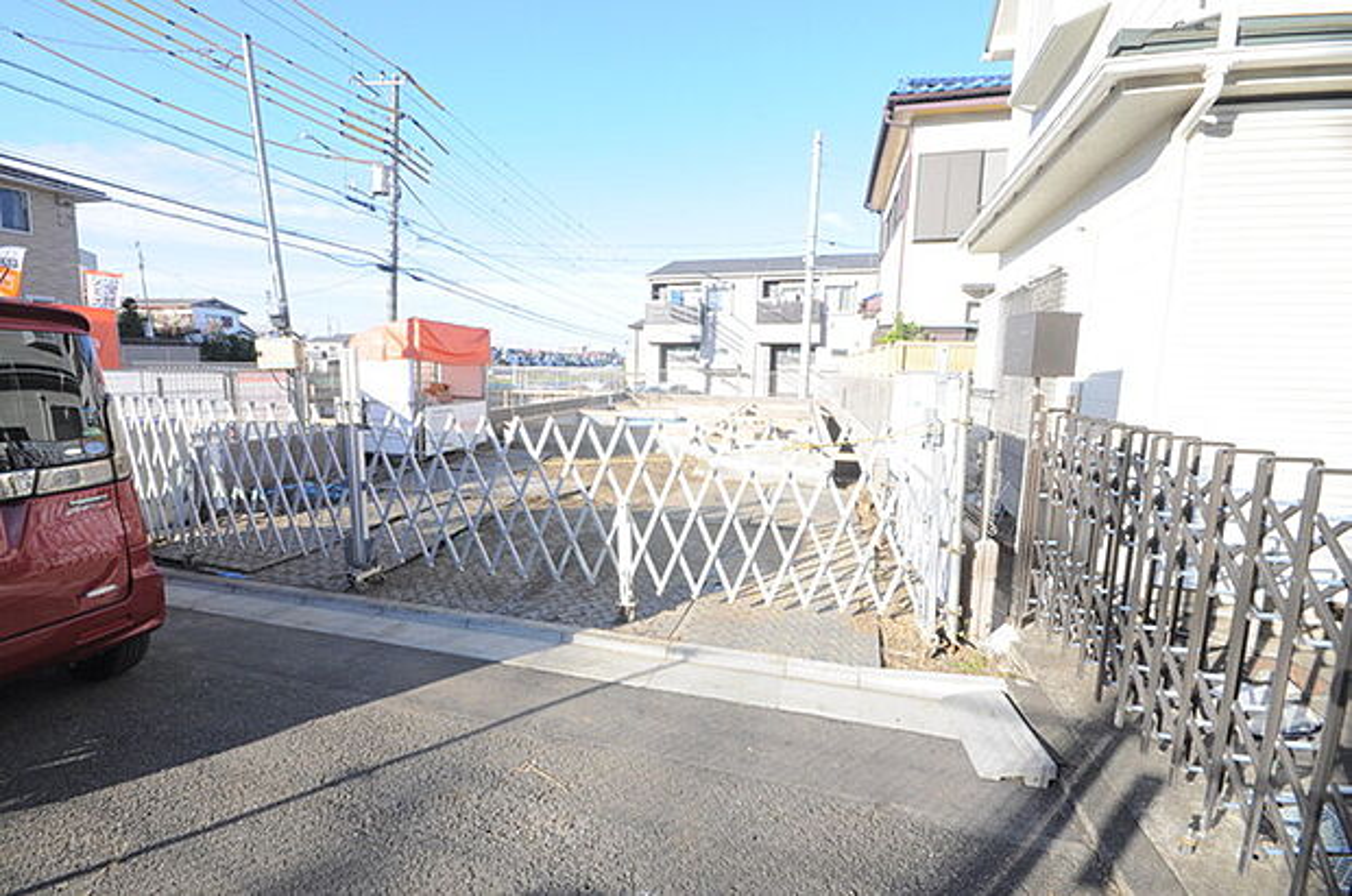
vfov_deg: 77.1
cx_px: 676
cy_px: 448
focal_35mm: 15
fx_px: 562
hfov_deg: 100.5
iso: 450
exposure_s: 1/60
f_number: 4
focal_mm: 10
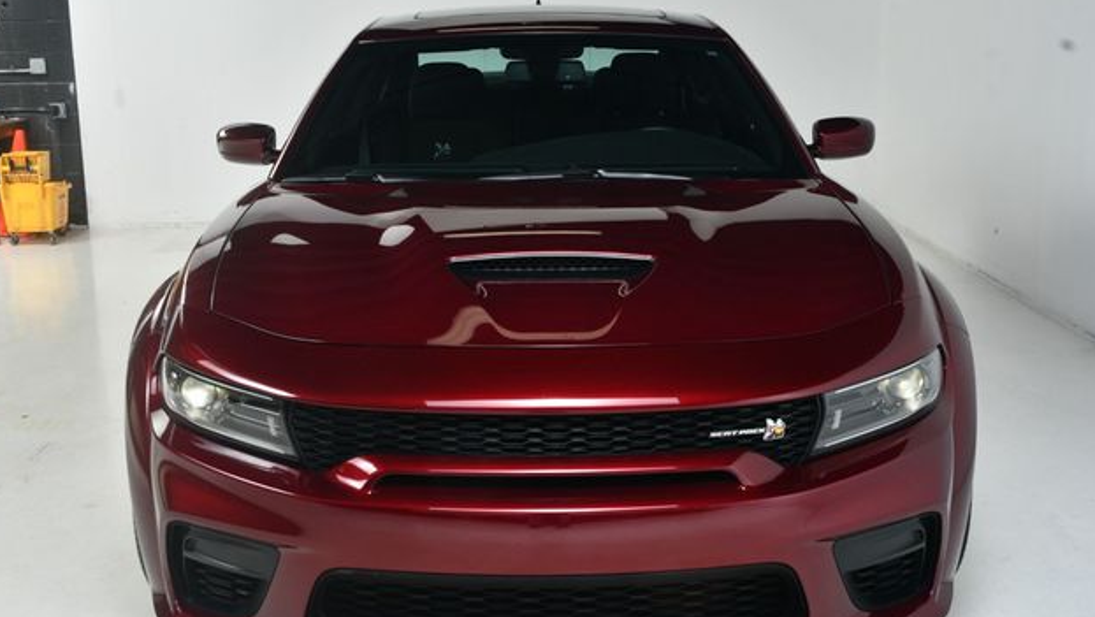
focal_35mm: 43
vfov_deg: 27.7
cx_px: 540
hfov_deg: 47.3
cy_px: 323
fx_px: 1249
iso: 100
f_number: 11
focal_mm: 27
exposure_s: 1/160
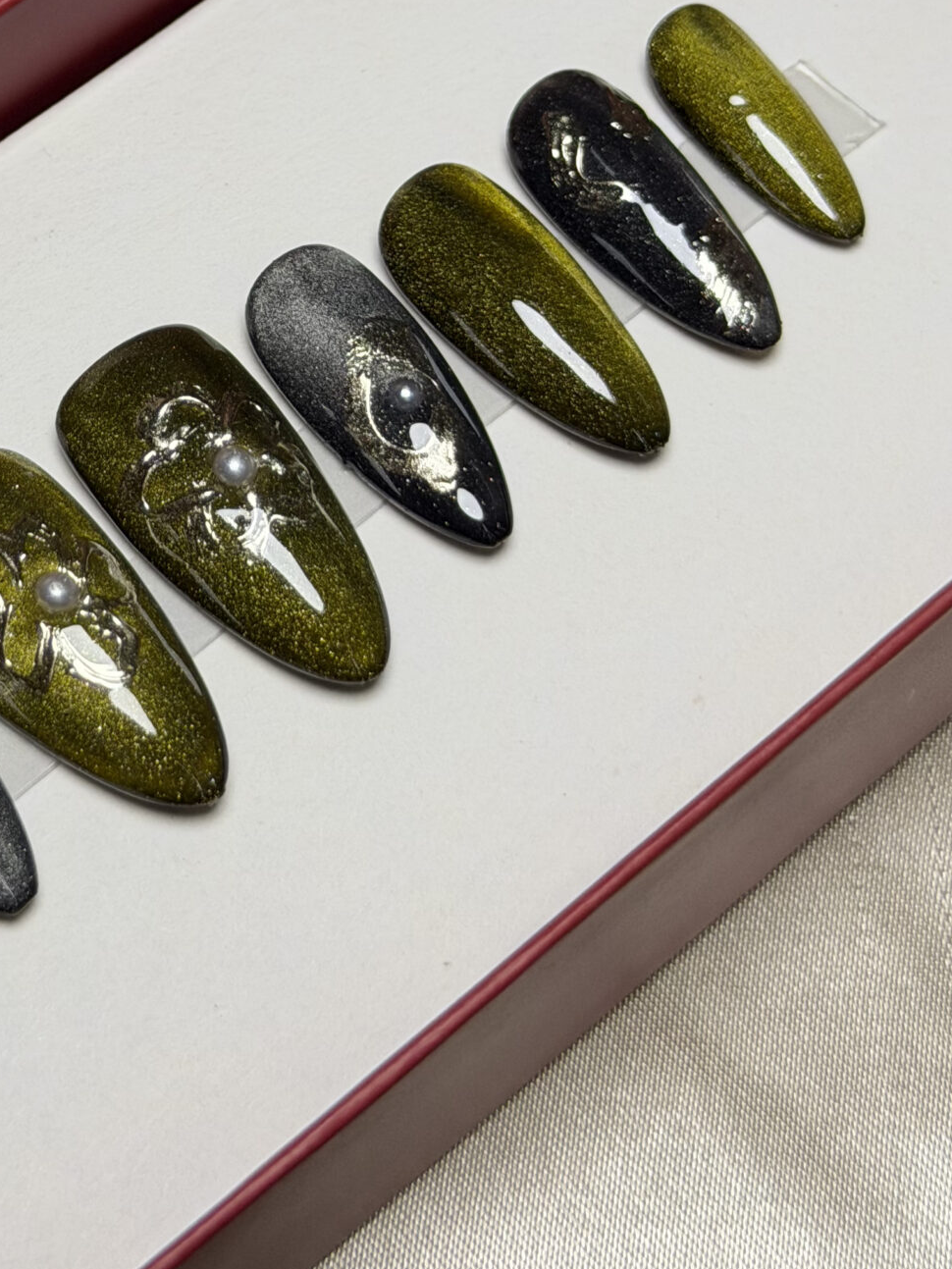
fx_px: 3483
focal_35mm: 95
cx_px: 151
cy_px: 153
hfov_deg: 15.4
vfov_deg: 20.3
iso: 80
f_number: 1.78
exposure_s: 1/100
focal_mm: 6.76
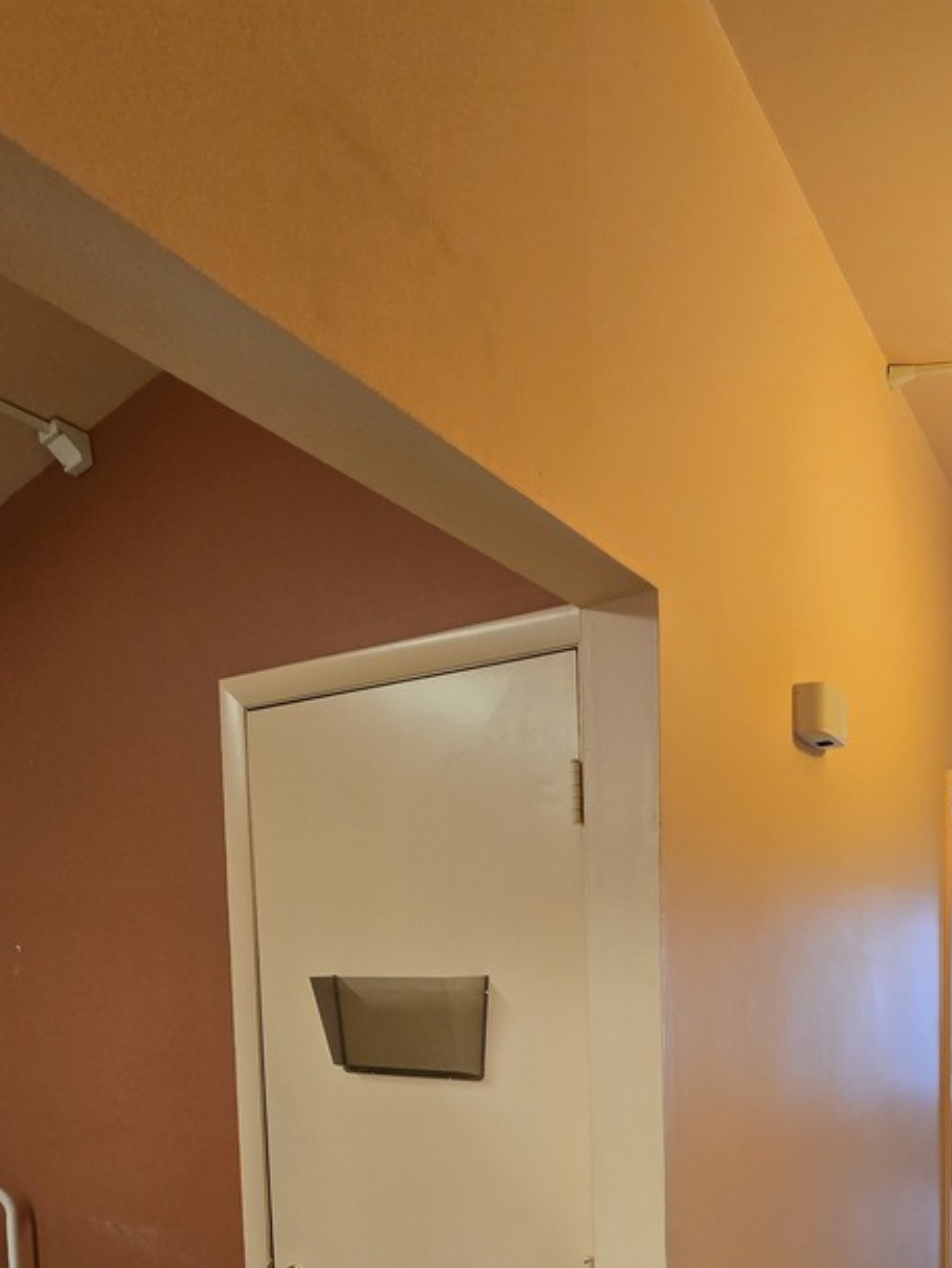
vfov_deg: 66.1
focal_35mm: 23
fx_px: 843
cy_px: 1039
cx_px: 719
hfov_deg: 55.9
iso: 160
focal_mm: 2.2
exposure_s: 1/60
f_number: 2.2
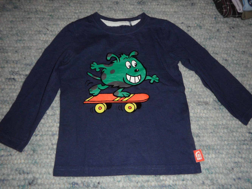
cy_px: 94
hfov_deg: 63.4
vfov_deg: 49.8
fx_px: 204
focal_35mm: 28
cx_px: 126
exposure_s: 1/30
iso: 100
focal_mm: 4.8
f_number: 3.1
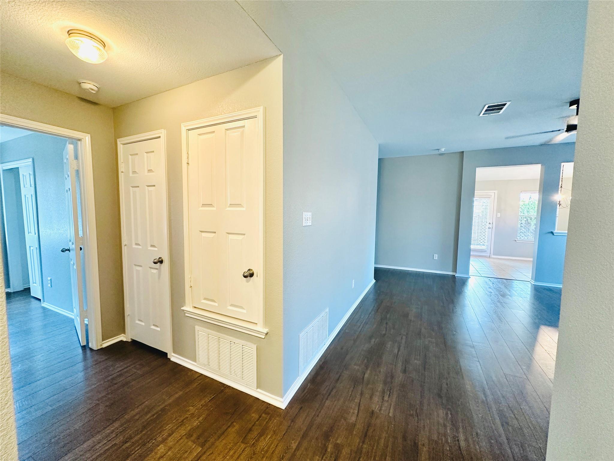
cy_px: 230
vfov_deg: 85.7
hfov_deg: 102.1
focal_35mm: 14
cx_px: 307
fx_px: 248
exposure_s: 1/60
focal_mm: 2.22
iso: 250
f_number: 2.2
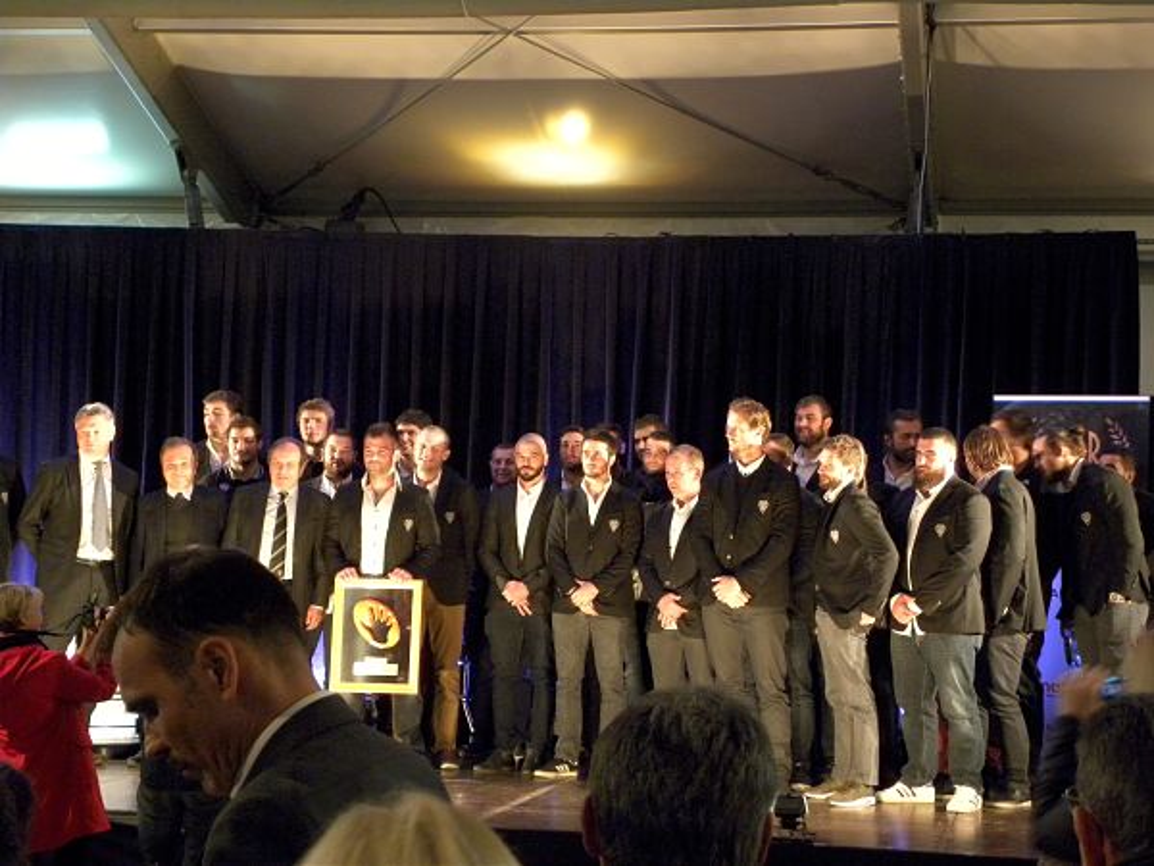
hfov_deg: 26.0
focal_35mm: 75
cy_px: 433
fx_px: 2500
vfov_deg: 19.6
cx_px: 577
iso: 400
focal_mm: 13.4
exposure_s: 1/8.7
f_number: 4
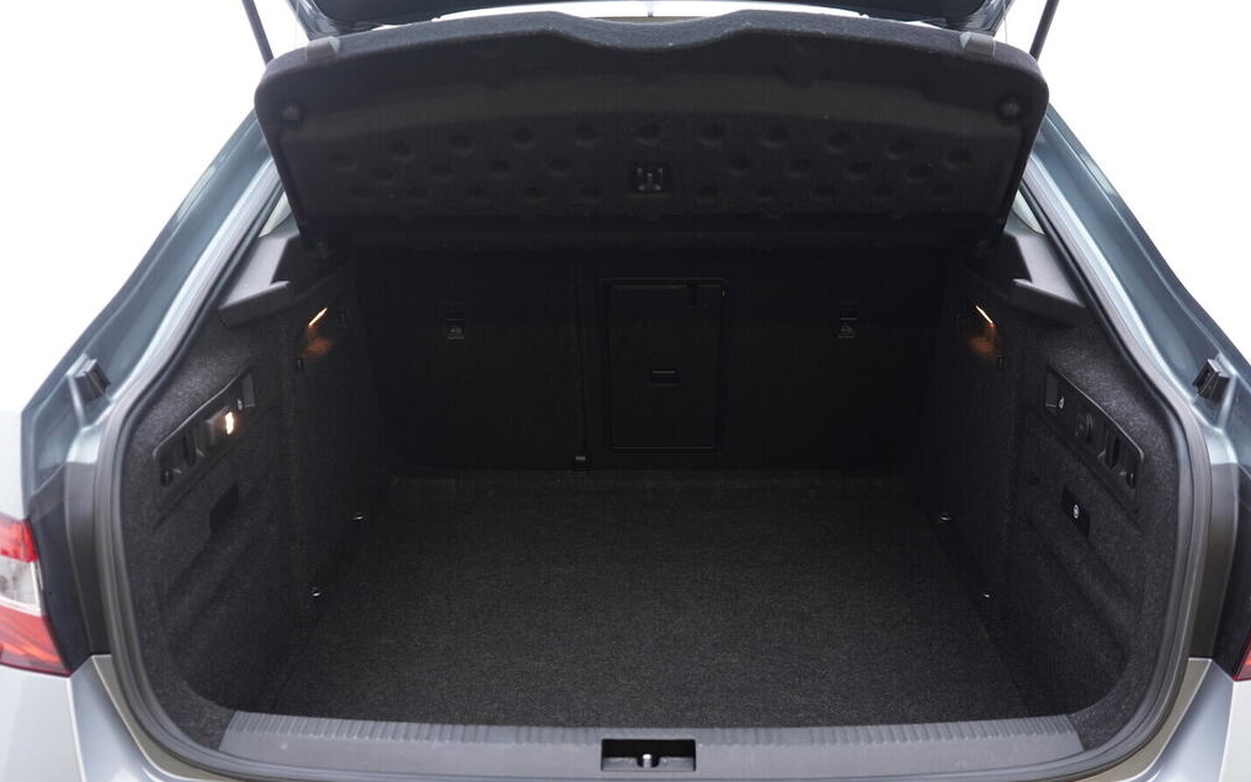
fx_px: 1261
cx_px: 623
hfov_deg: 52.7
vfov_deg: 34.4
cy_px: 374
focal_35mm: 37
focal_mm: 24
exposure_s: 1/40
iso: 320
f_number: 2.8
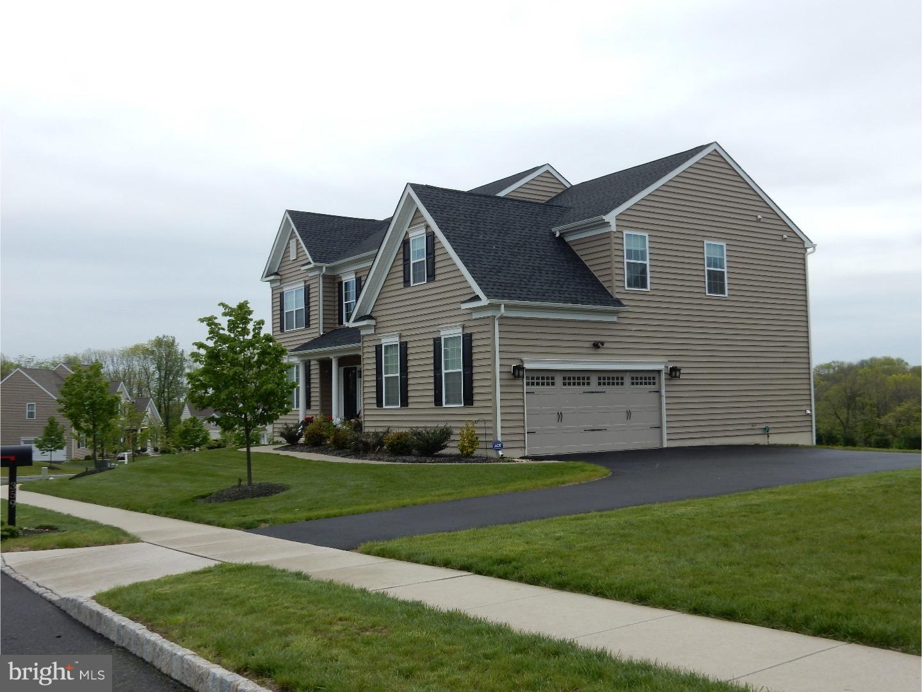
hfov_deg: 51.4
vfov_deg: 39.7
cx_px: 461
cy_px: 346
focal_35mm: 36
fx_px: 959
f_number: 4
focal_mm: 6.4
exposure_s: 1/1250
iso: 125
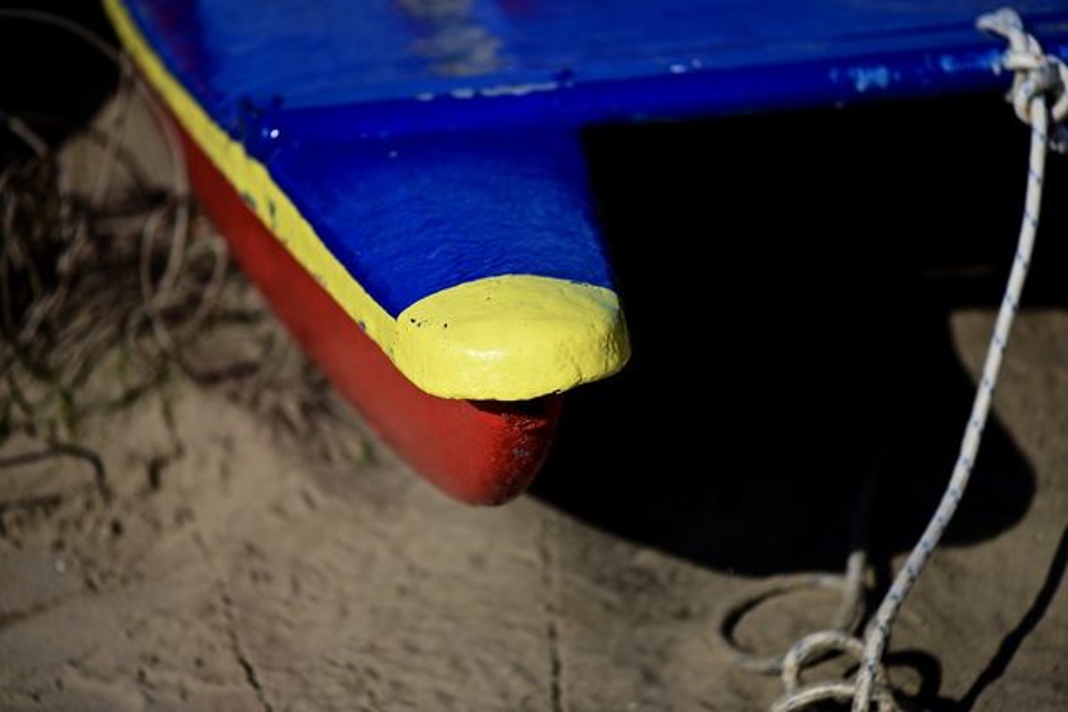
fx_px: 3115
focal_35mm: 105
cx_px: 534
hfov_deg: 19.5
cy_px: 356
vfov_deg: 13.0
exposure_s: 1/2000
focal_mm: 105
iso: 100
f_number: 2.8
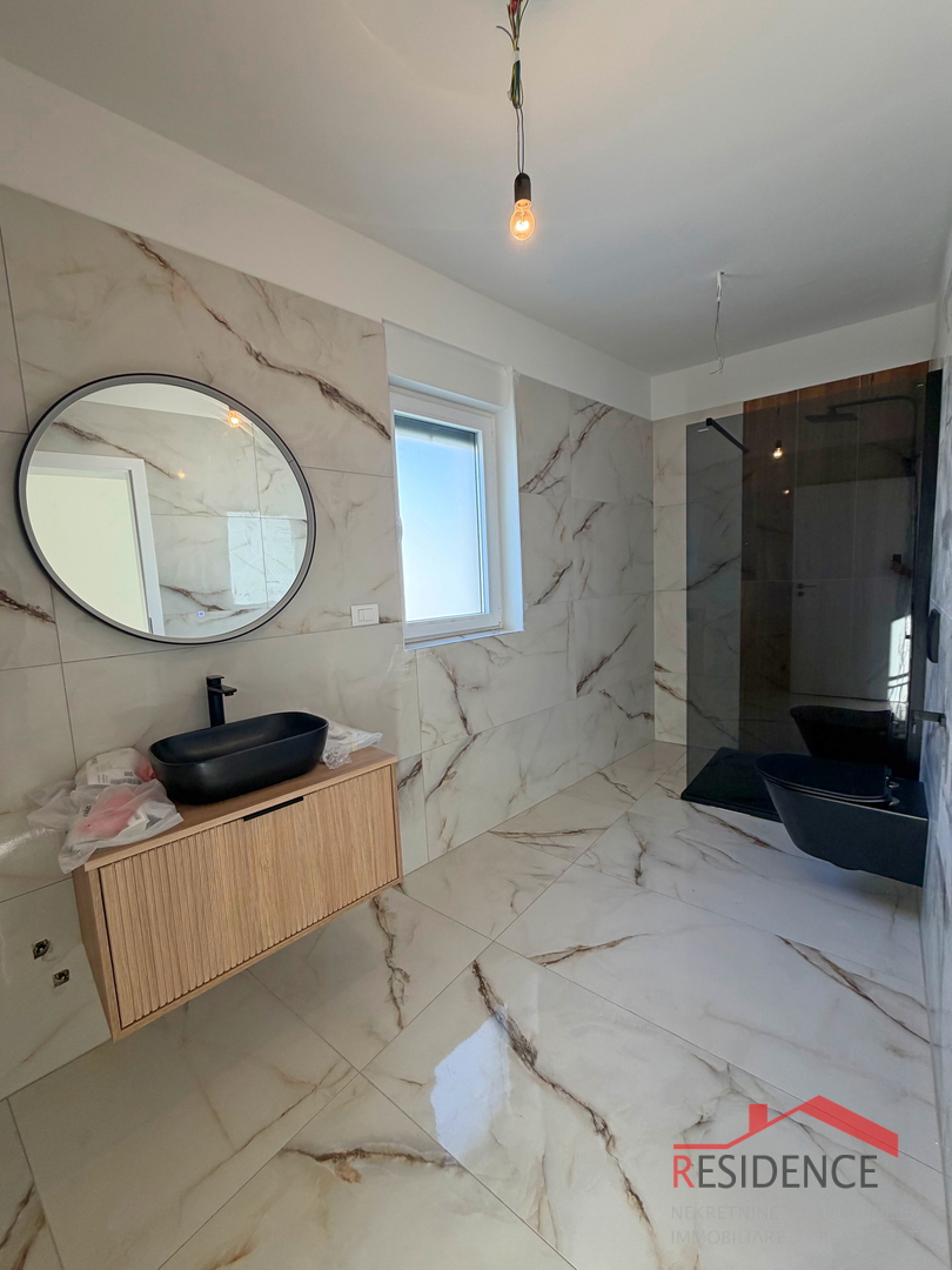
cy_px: 635
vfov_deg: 102.1
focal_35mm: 14
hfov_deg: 85.7
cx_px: 476
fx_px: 513
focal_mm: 2.22
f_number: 2.2
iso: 100
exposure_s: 1/100
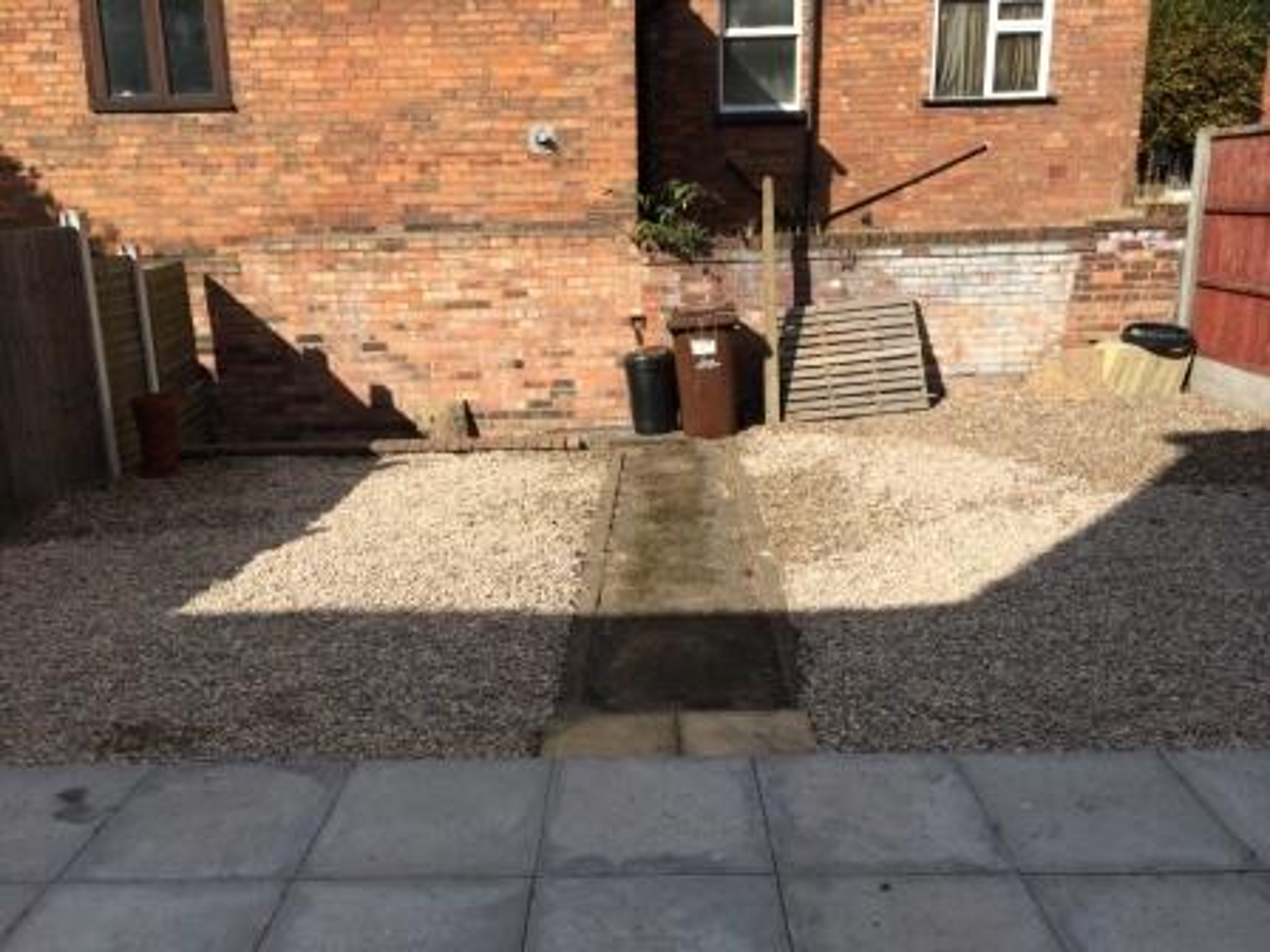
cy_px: 476
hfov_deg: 60.0
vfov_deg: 46.8
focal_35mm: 30
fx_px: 1101
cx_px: 635
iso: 40
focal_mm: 4.12
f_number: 2.2
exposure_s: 1/2053
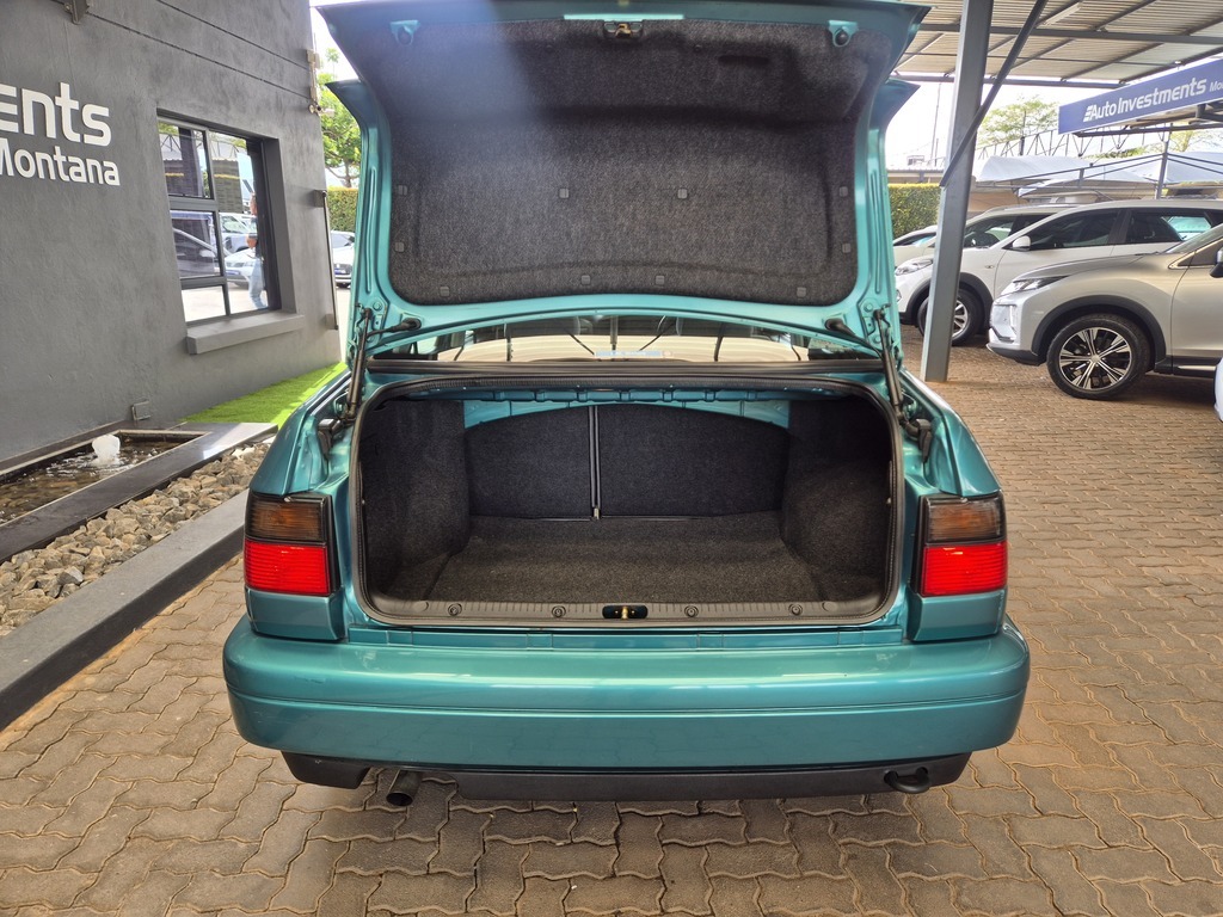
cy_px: 458
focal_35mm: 23
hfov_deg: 73.9
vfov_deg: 58.9
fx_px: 813
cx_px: 612
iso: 25
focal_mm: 5.4
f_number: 1.8
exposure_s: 1/180
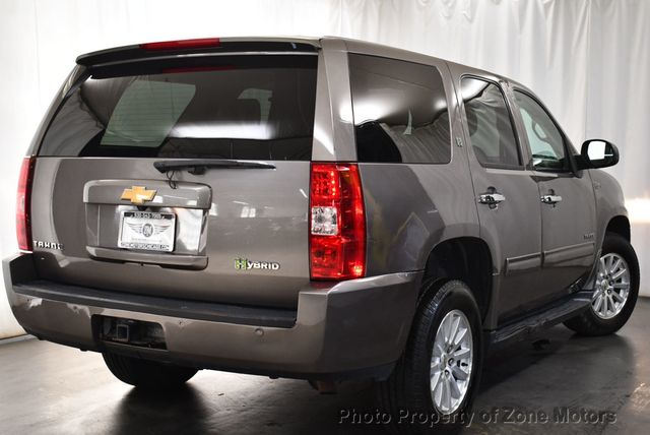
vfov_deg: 27.0
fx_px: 904
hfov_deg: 39.6
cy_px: 218
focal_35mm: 50
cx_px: 325
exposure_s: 1/125
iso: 800
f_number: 4
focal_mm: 25
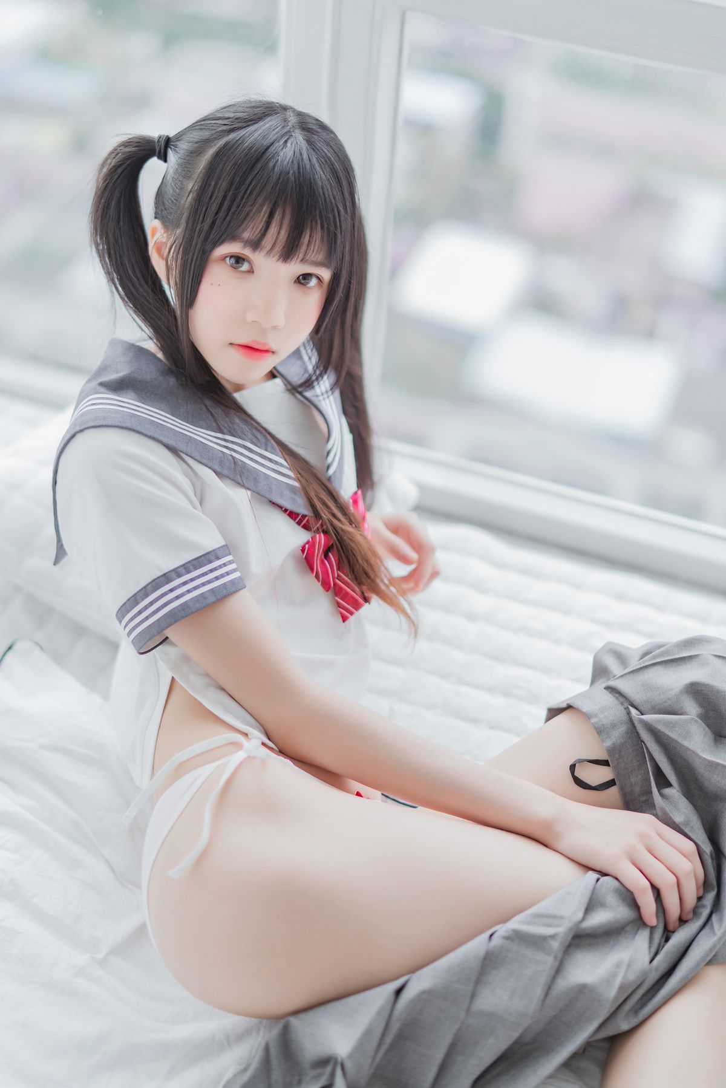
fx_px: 1512
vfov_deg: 39.6
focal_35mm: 50
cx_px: 363
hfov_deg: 27.0
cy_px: 544
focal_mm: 50
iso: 125
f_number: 1.4
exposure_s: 1/250
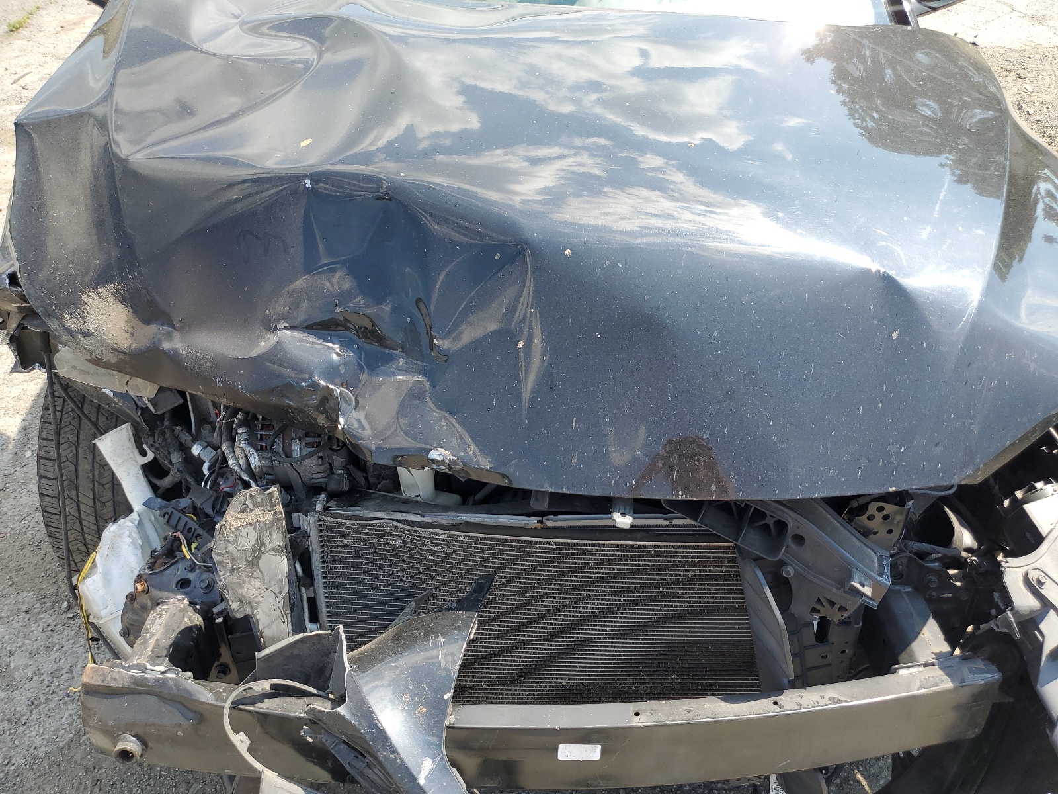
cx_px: 529
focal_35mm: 26
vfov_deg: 53.1
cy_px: 397
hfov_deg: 67.3
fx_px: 795
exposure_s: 1/909
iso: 50
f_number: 1.5
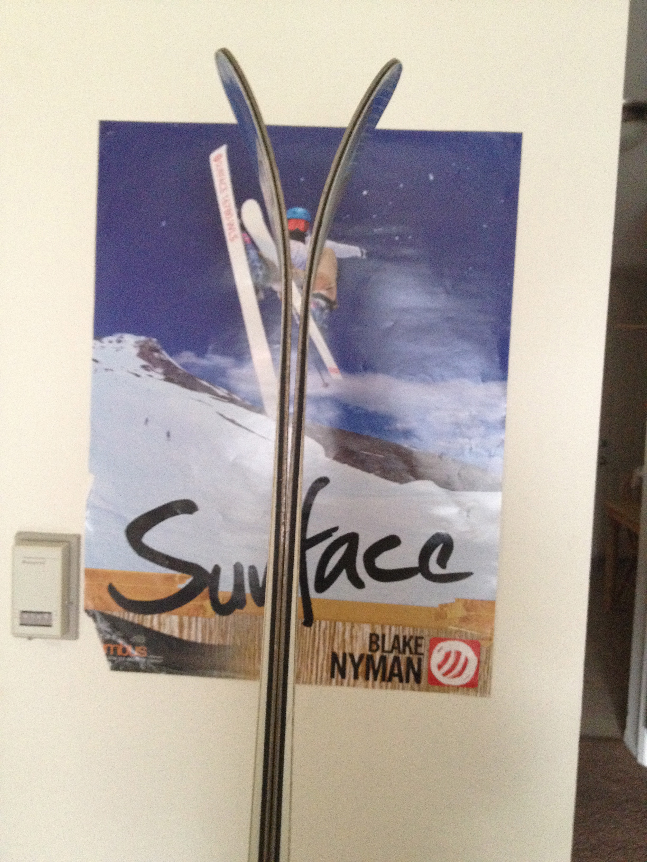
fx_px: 872
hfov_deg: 40.7
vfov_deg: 52.6
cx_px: 324
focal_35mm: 35
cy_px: 431
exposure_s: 1/17
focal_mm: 4.28
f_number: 2.4
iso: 400
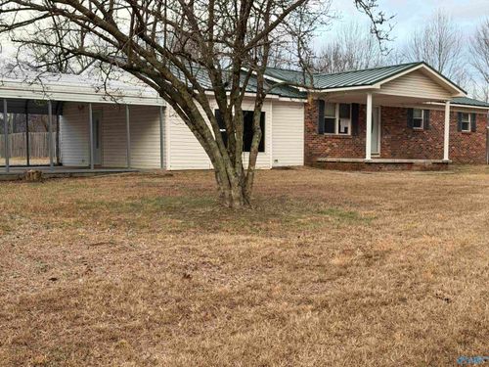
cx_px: 244
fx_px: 678
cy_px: 184
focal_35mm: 48
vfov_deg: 30.3
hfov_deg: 39.7
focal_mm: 6.76
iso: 64
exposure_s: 1/570
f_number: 1.78
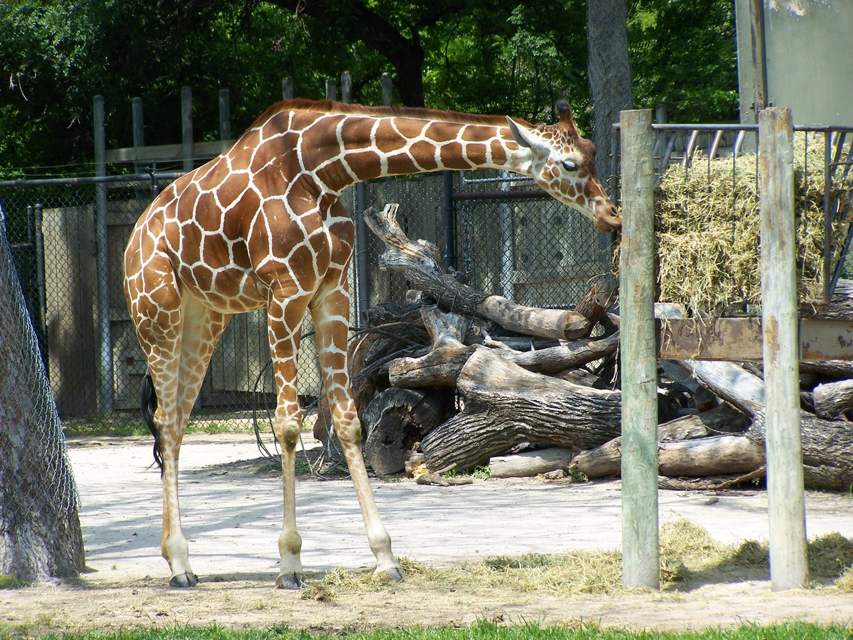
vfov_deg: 6.8
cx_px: 426
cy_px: 320
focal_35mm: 218
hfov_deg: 9.1
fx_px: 5374
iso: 80
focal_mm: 36.2
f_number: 3.2
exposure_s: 1/640
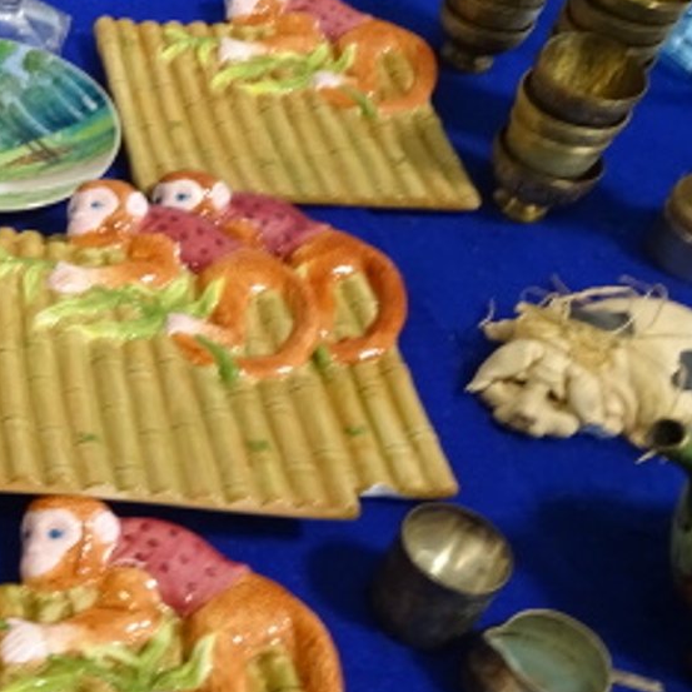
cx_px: -182
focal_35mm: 58
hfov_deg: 25.8
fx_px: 1312
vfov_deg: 29.3
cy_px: 230
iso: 320
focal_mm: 4.1
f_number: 3.5
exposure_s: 1/30
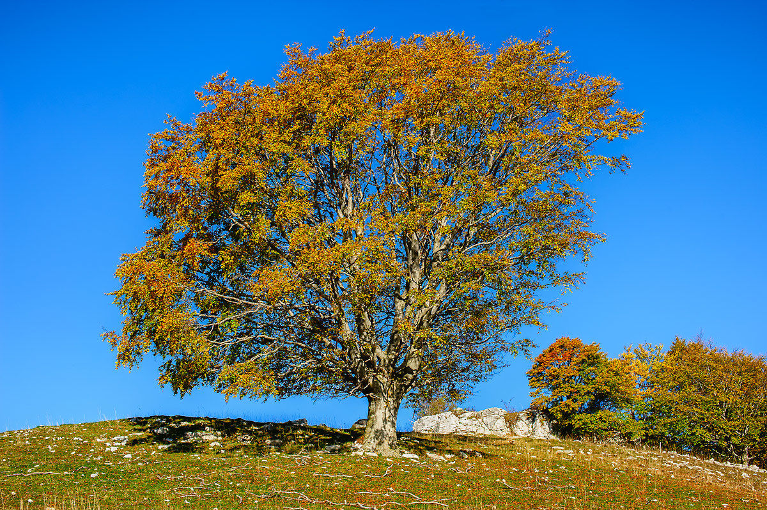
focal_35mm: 50
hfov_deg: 39.6
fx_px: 1064
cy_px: 255
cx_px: 384
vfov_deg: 26.9
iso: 200
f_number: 10
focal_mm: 50
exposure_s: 1/160
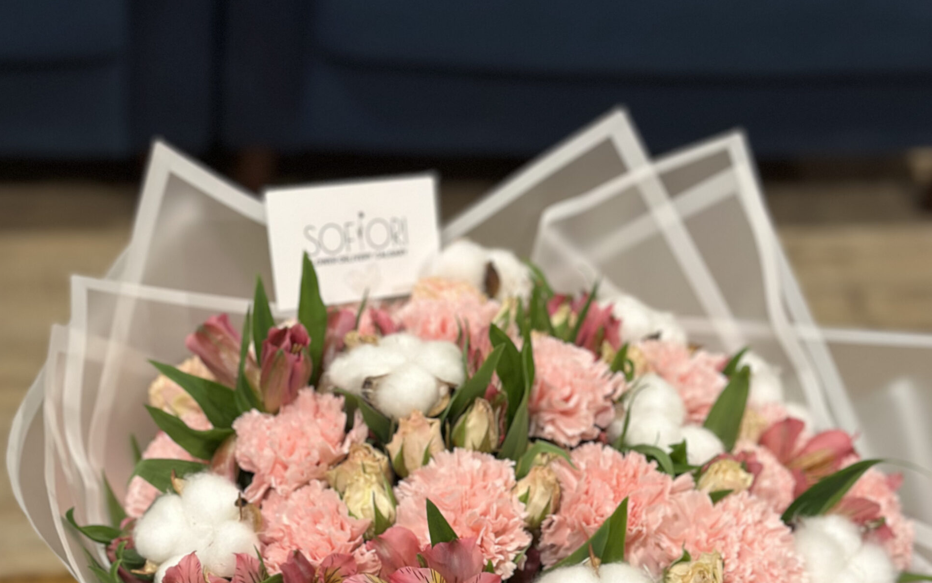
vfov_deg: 18.7
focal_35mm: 68
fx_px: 1727
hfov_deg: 30.2
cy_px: 572
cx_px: 465
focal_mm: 6.86
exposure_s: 1/60
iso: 200
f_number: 1.78
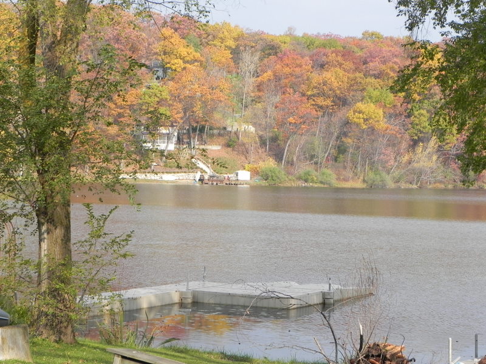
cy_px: 182
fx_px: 1334
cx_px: 243
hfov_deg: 20.7
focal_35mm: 95
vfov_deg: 15.6
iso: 160
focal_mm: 16.9
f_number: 5.6
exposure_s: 1/276
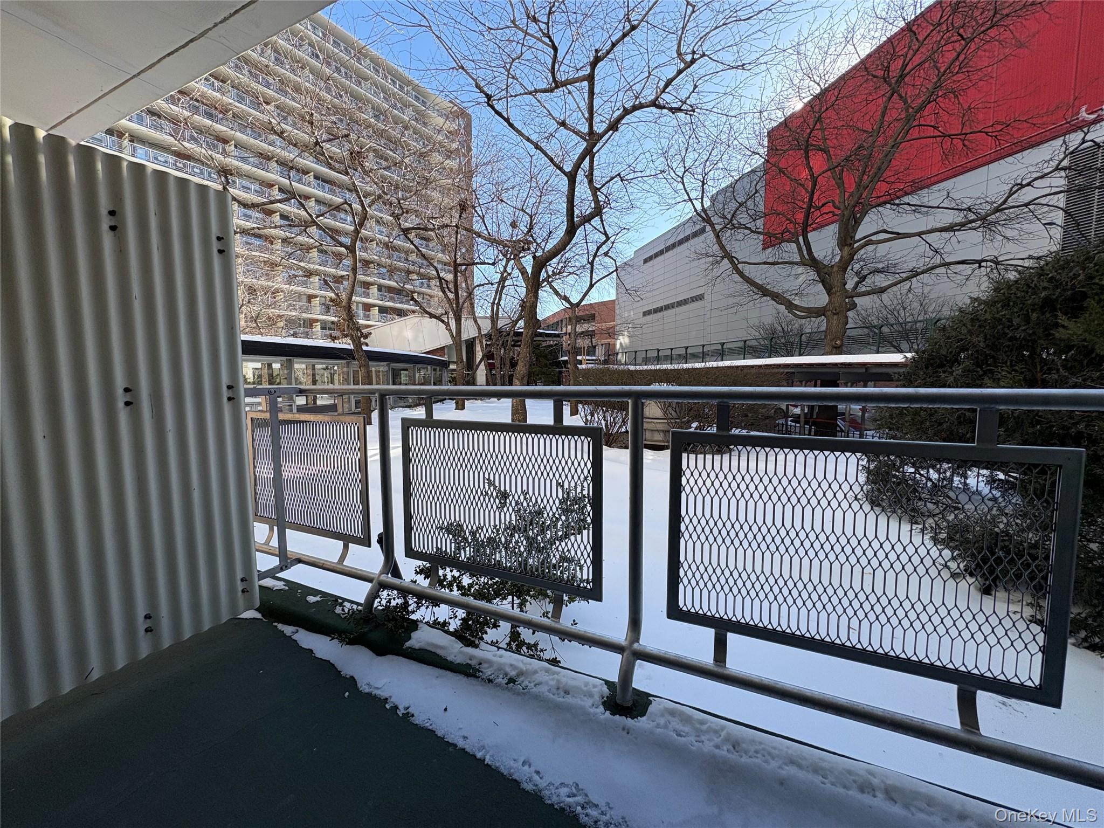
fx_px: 446
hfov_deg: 102.1
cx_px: 552
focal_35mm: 14
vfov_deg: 85.7
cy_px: 414
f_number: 2.2
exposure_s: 1/657
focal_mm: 2.22
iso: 50
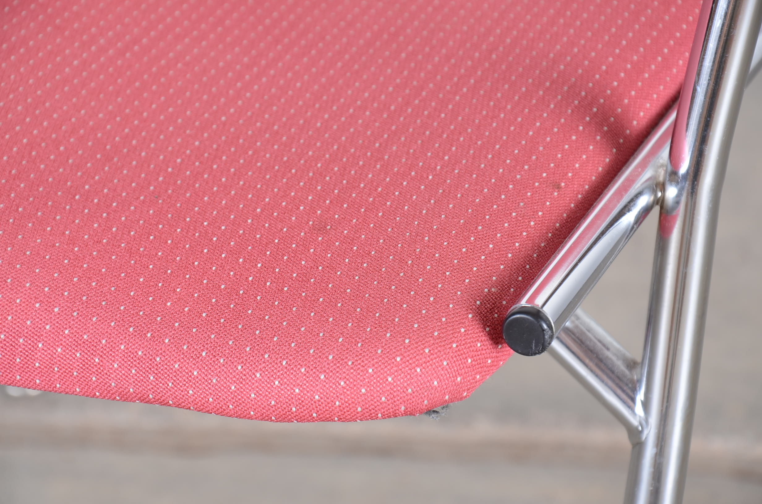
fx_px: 3327
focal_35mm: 158
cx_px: 381
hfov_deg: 13.1
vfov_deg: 8.7
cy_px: 252
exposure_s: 1/125
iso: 125
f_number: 8
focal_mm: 105
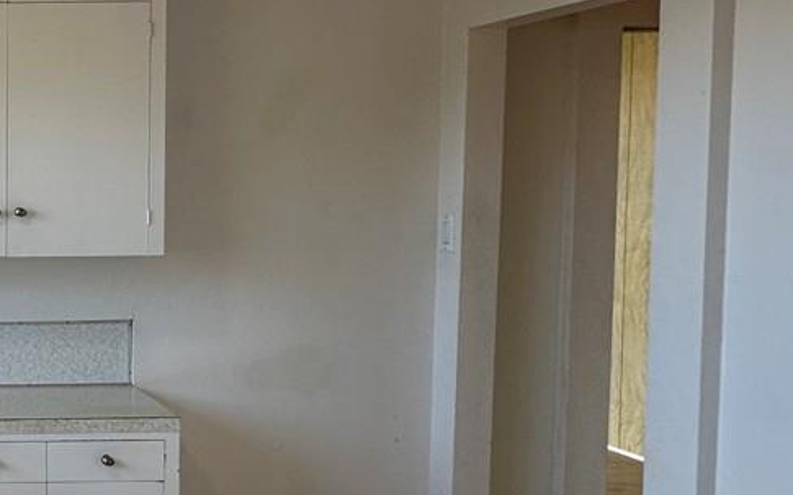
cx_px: -172
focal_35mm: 49
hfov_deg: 33.1
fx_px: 1059
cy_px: 245
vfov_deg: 26.3
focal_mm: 2.22
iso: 64
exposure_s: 1/120
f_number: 2.2
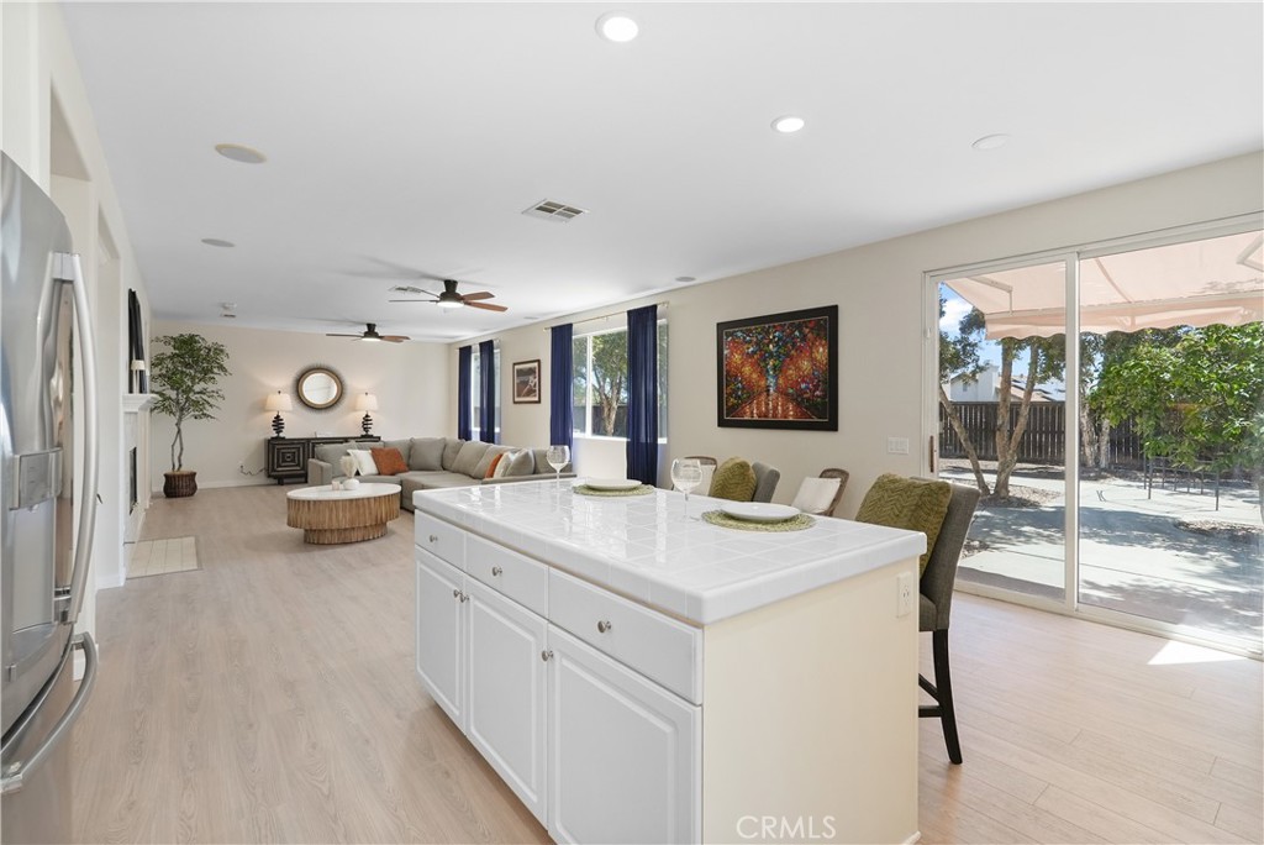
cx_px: 632
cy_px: 422
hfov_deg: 96.7
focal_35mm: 16
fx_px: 562
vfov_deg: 73.8
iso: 800
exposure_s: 1/25
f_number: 6.3
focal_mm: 16
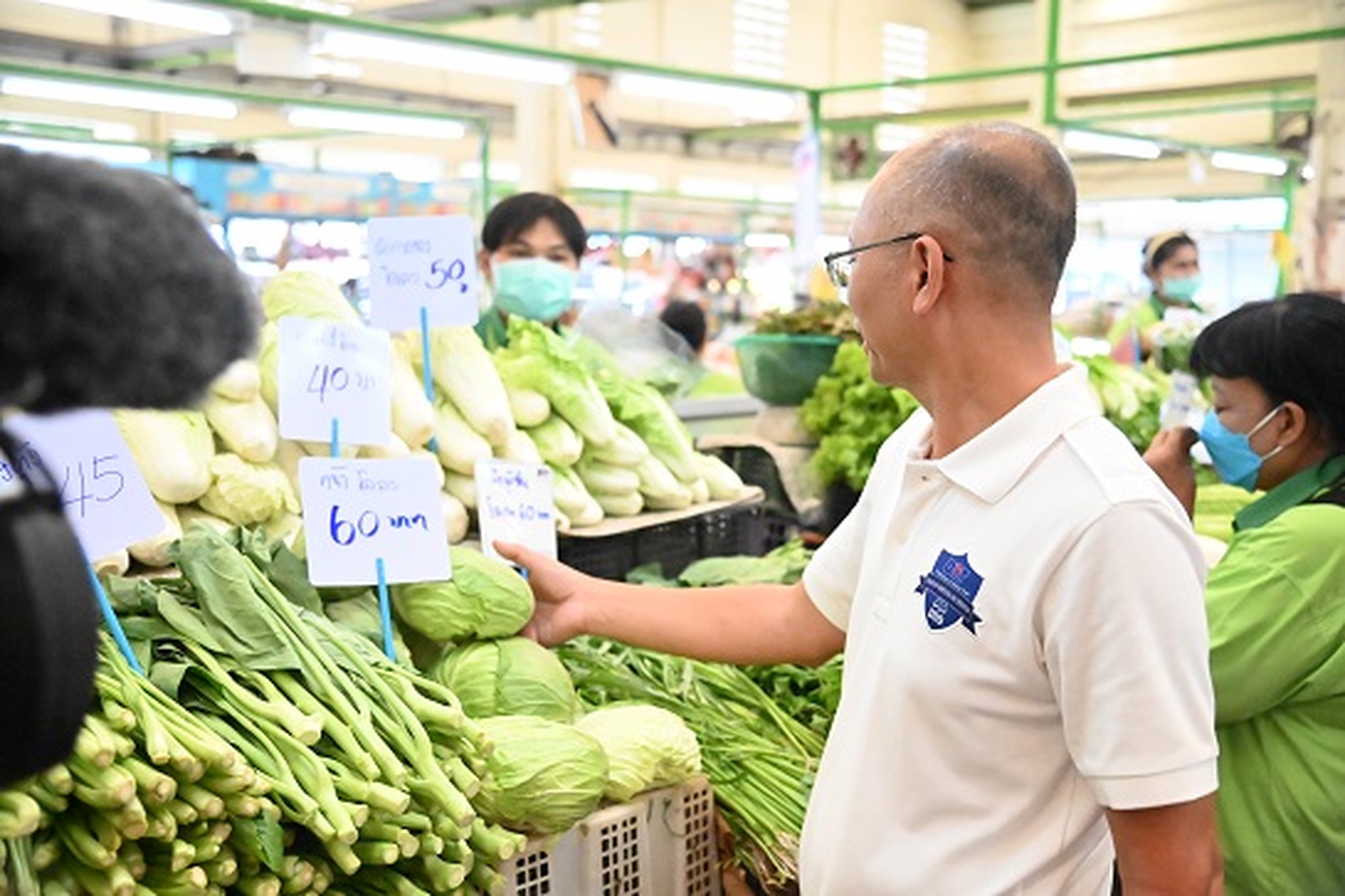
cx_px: 672
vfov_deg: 33.4
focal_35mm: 40
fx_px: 1494
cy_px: 448
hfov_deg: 48.5
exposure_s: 1/2500
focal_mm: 40
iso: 40000
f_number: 4
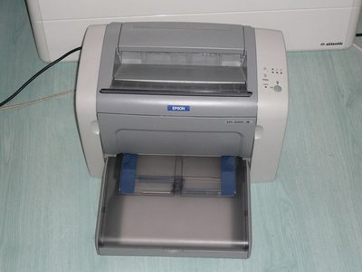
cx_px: 181
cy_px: 136
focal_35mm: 65
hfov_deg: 29.8
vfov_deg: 22.6
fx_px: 680
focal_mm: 8.8
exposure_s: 1/30
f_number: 3.8
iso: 100
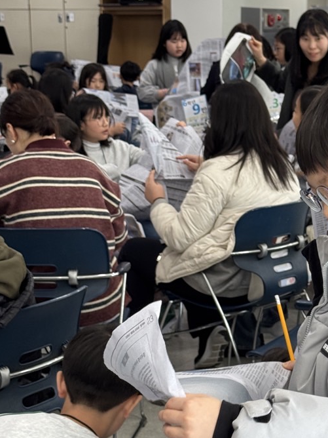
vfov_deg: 21.3
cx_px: 280
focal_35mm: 92
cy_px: 224
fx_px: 1162
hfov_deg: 15.9
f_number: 1.78
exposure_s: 1/120
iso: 100
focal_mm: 6.76
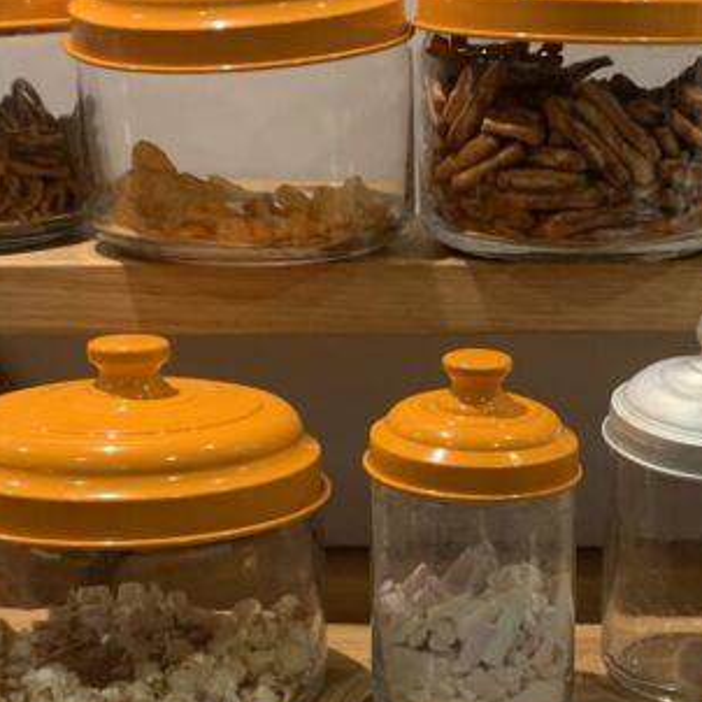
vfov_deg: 22.0
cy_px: 507
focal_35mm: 78
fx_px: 1790
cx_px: 514
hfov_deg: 22.0
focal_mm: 4.25
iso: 64
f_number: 1.8
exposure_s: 1/44
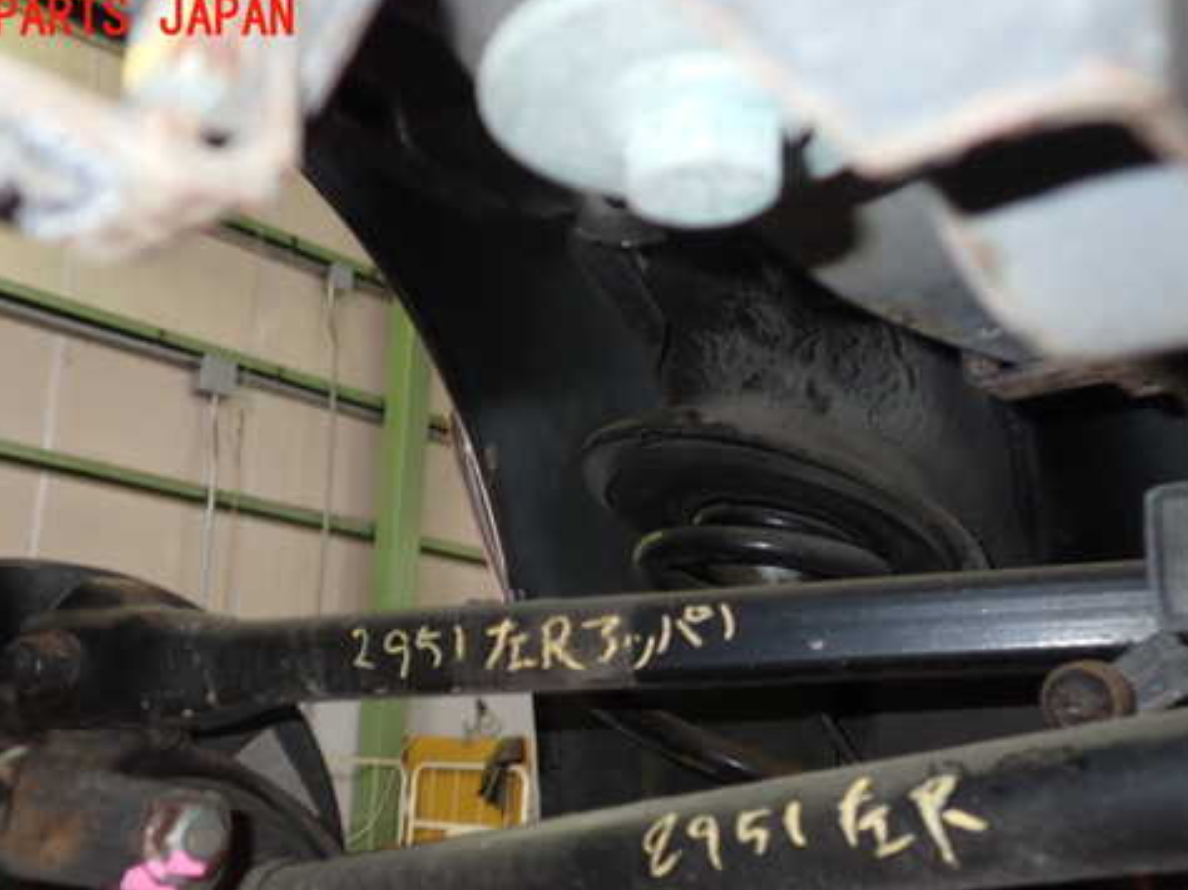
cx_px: 591
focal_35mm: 38
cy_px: 552
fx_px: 1303
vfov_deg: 37.5
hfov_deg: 49.0
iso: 200
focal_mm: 5.4
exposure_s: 1/30
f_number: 2.3
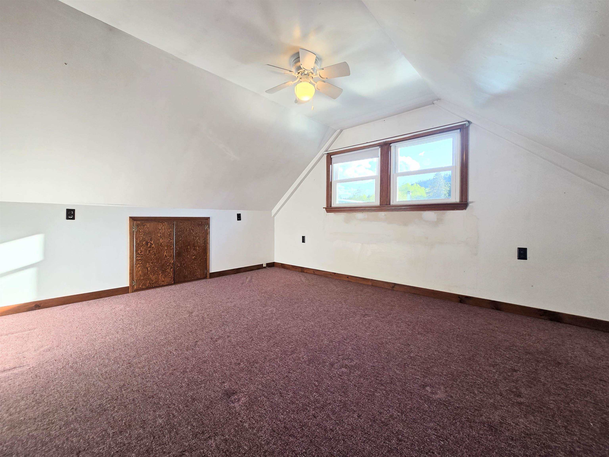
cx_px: 304
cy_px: 228
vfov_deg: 89.9
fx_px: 229
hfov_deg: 106.2
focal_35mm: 13
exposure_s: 1/133
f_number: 2.2
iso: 50
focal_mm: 2.2
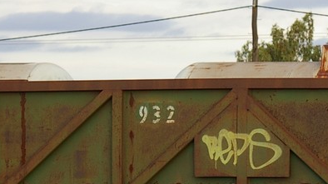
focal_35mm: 475
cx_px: 299
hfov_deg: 4.5
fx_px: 4126
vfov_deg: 2.6
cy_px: 166
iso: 200
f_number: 4.5
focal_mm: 93
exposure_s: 1/180
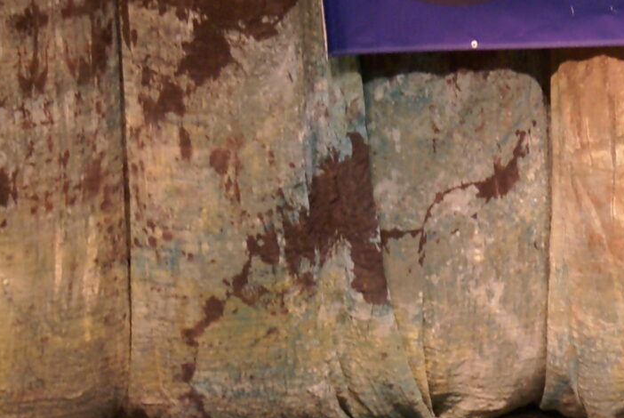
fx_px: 6647
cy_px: 328
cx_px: 811
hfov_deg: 5.3
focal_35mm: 383
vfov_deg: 3.6
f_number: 5.6
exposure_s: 1/30
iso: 400
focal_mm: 70
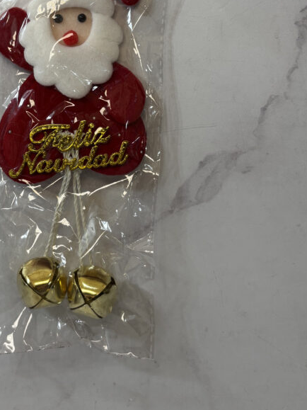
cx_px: 73
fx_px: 544
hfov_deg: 30.9
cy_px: 120
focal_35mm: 46
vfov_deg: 40.5
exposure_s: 1/100
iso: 64
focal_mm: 5.96
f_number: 1.6
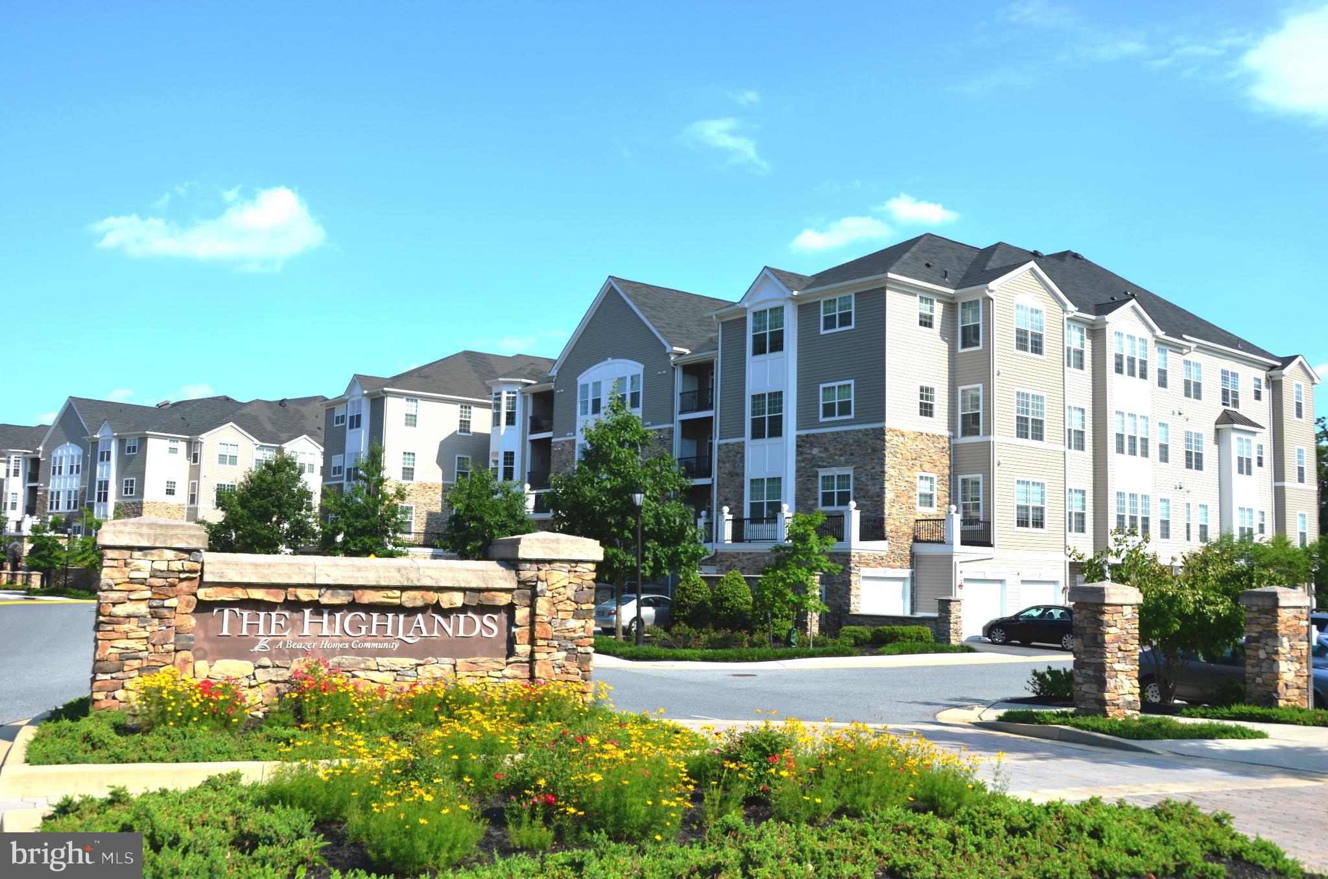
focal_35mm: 33
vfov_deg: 39.8
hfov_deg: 57.3
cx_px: 664
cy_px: 440
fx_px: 1215
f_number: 8
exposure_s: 1/250
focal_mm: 22
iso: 100
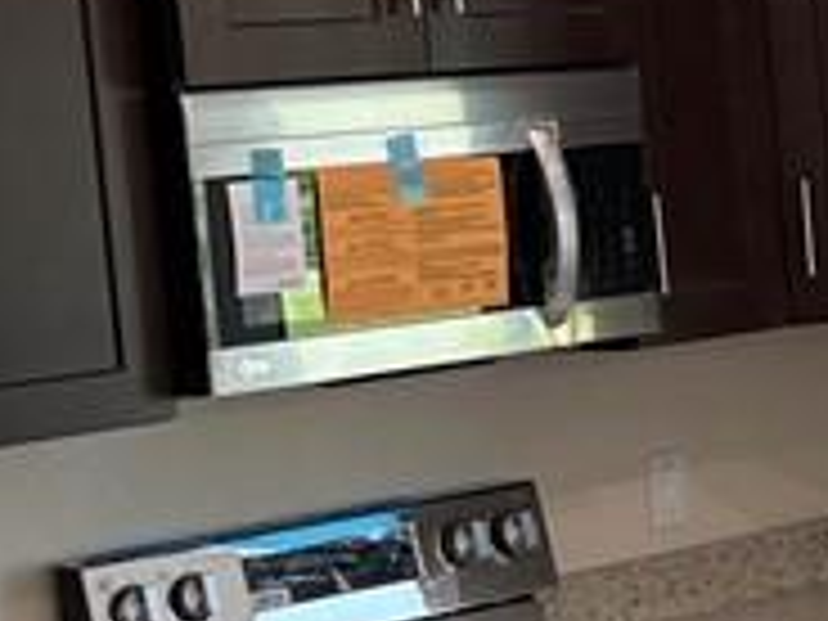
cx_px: 1575
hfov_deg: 12.3
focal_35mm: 145
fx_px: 3468
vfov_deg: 10.2
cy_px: 220
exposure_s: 1/120
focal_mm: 5.7
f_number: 1.5
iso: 40
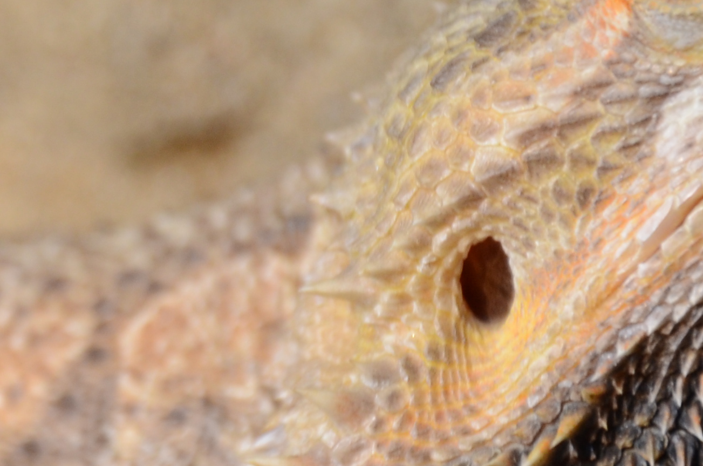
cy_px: 341
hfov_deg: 3.5
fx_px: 11612
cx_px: -42
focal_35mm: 596
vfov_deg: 2.3
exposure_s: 1/40
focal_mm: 105
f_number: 5.6
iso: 320
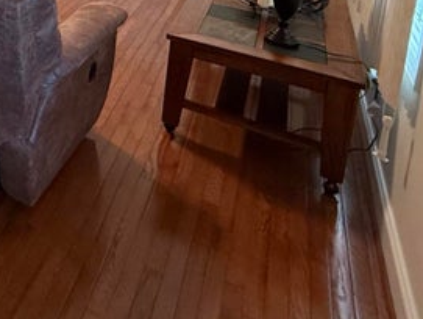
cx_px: -80
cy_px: -117
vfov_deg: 26.7
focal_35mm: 44
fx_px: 538
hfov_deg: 34.6
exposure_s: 1/60
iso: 320
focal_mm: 2.22
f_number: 2.2
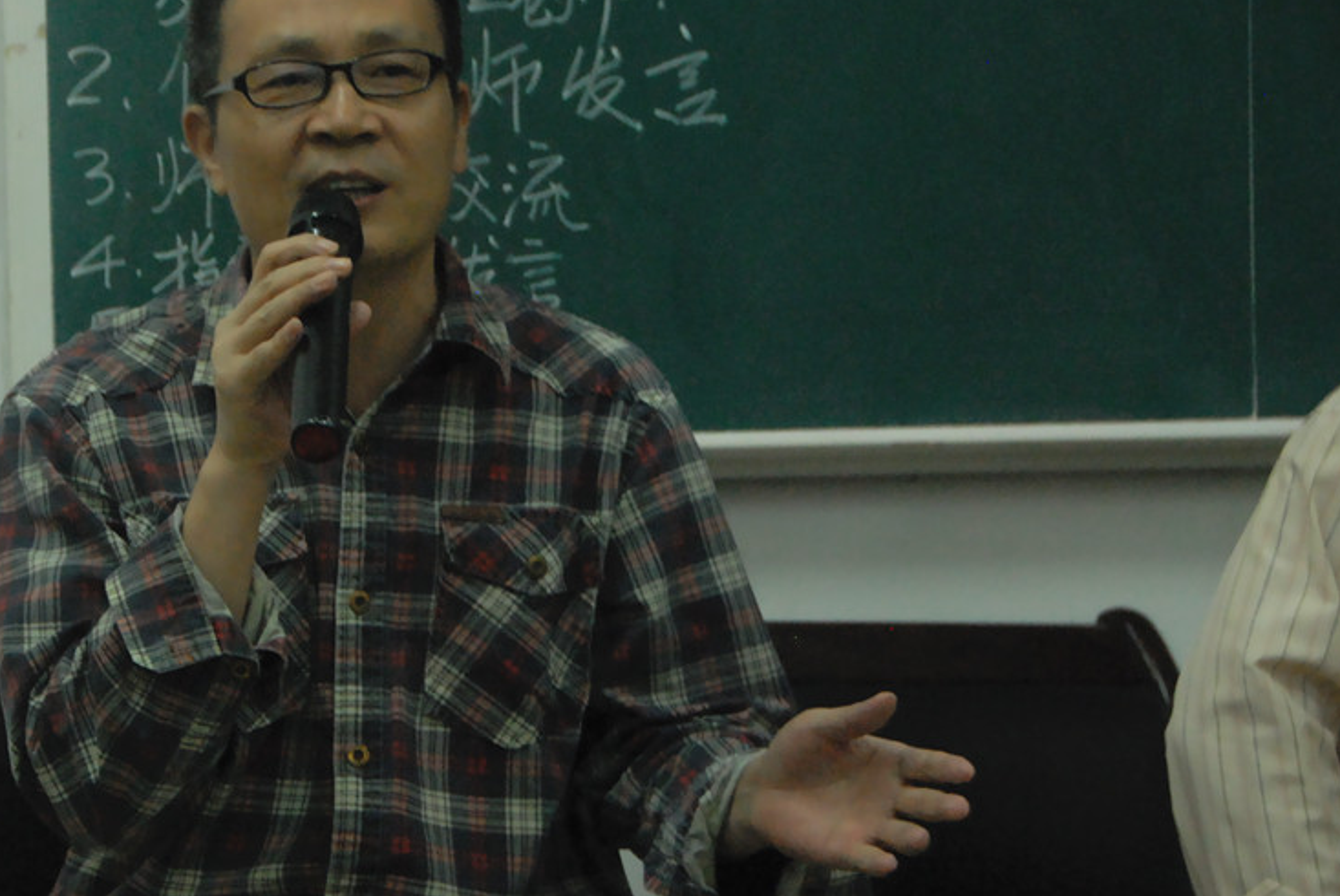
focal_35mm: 130
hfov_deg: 15.7
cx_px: 442
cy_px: 442
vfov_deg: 10.6
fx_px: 4843
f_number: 4.8
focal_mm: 62
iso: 1600
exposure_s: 1/30
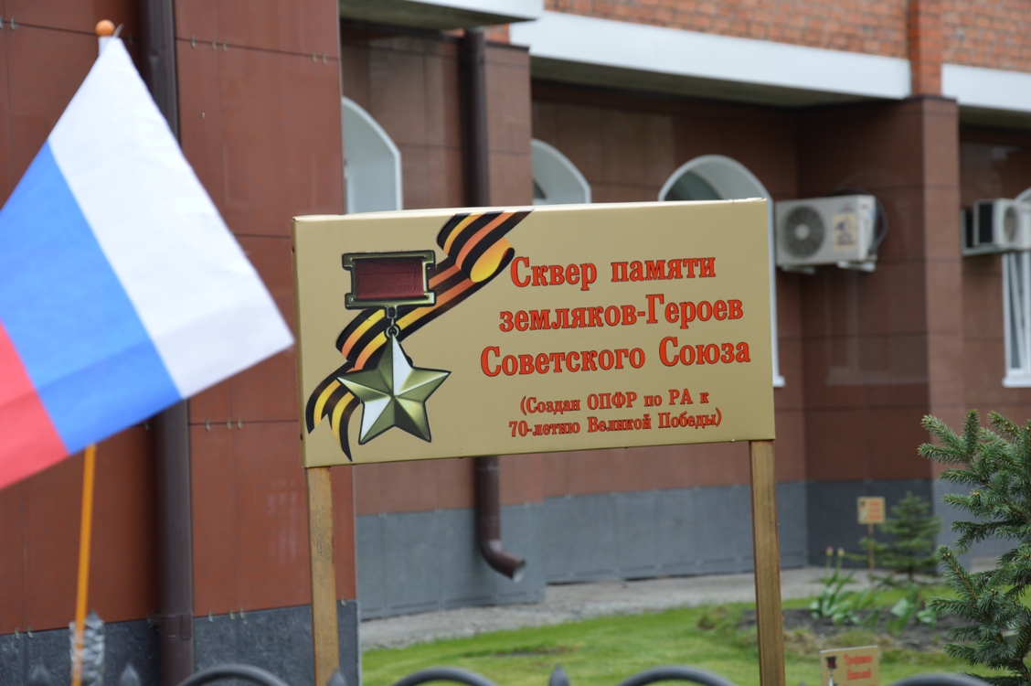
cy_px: 343
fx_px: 3219
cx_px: 516
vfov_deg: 12.2
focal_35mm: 112
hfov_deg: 18.2
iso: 125
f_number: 5.6
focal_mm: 75
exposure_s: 1/125
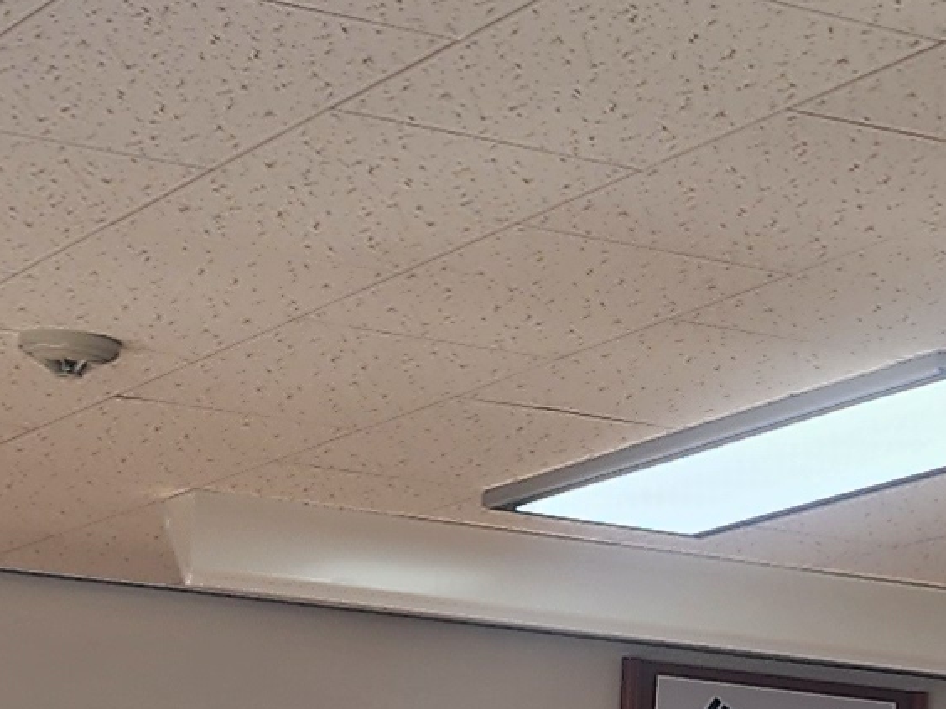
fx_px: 4455
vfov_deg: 9.0
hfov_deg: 11.5
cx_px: 1498
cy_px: 872
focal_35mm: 163
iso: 20
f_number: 1.8
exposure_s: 1/120
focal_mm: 6.4
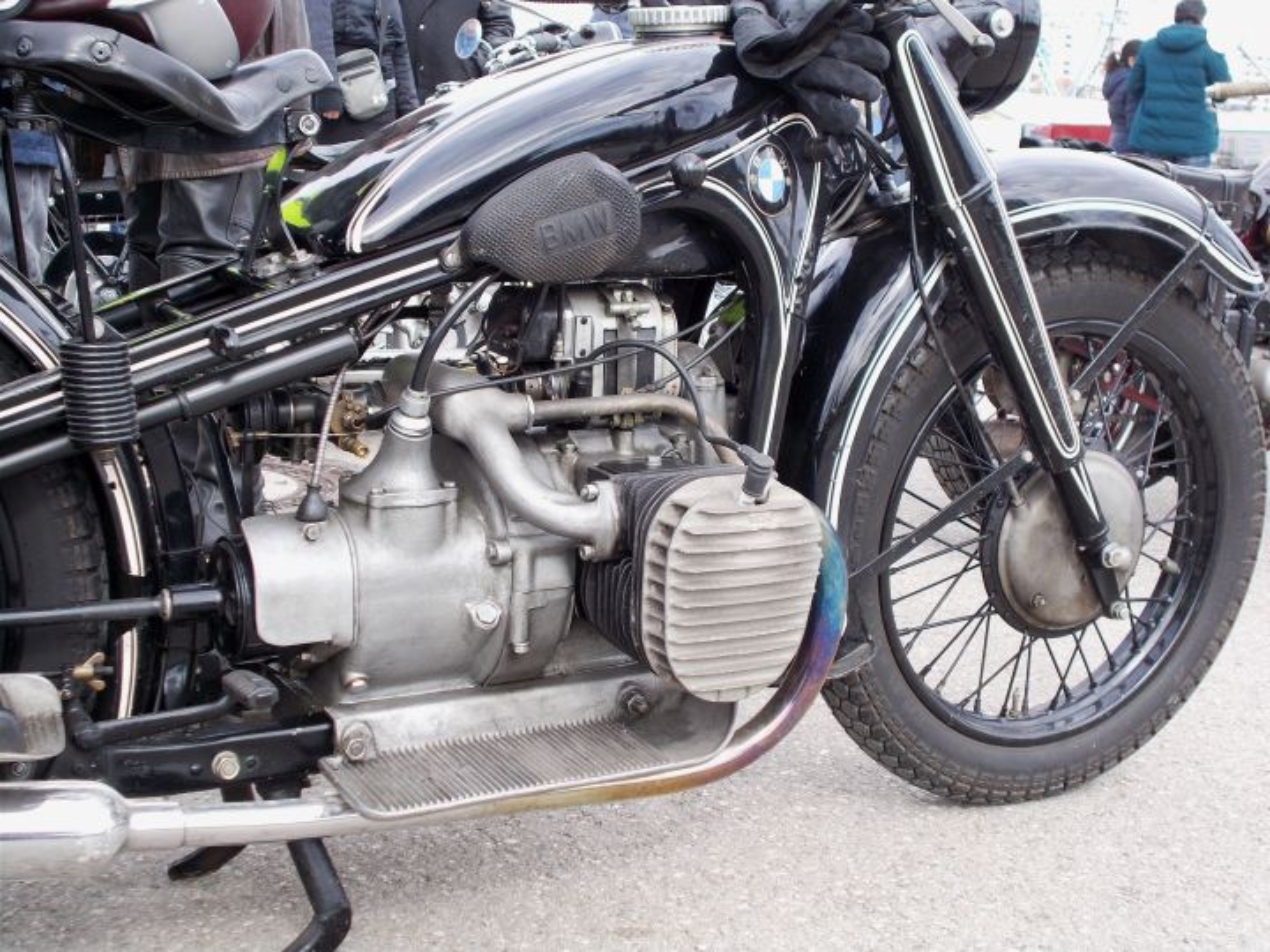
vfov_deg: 29.1
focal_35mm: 50
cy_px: 476
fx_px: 1834
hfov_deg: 38.2
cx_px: 635
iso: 80
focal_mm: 9
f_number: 4.5
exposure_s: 1/100
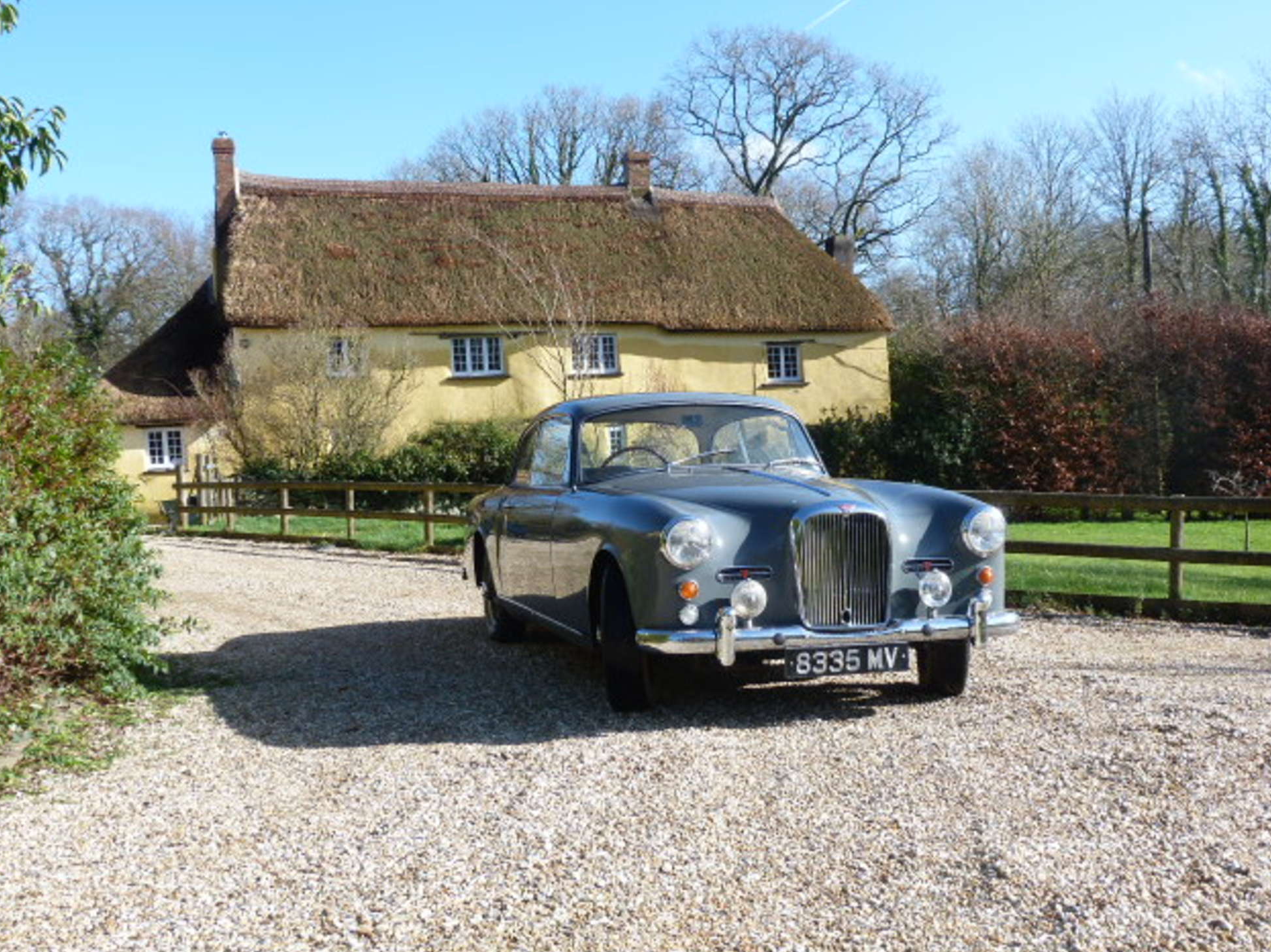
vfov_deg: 38.7
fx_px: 1358
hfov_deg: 50.1
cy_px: 484
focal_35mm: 37
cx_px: 637
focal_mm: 6.5
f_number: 4
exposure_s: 1/250
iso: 80
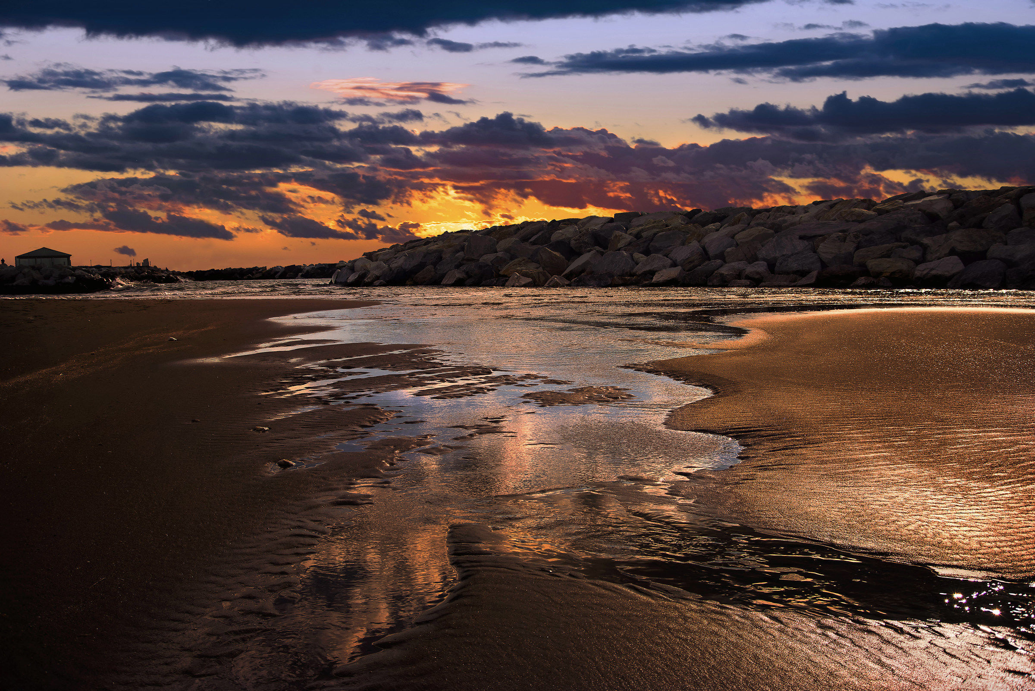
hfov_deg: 54.4
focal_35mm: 35
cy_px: 346
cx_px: 518
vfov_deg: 37.9
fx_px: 1006
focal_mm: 35
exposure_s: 1/500
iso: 160
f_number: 10
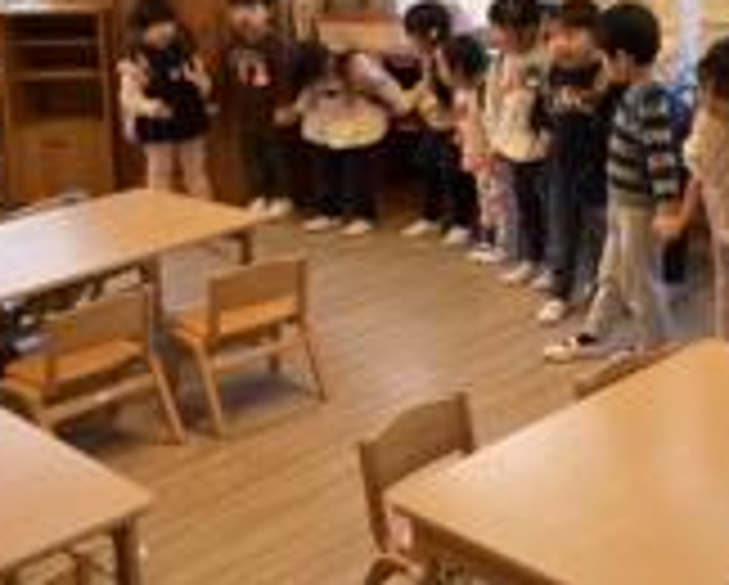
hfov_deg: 30.6
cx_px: 648
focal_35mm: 59
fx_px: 1274
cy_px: 99
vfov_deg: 25.3
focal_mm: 3.99
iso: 25
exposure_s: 1/100
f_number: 1.8
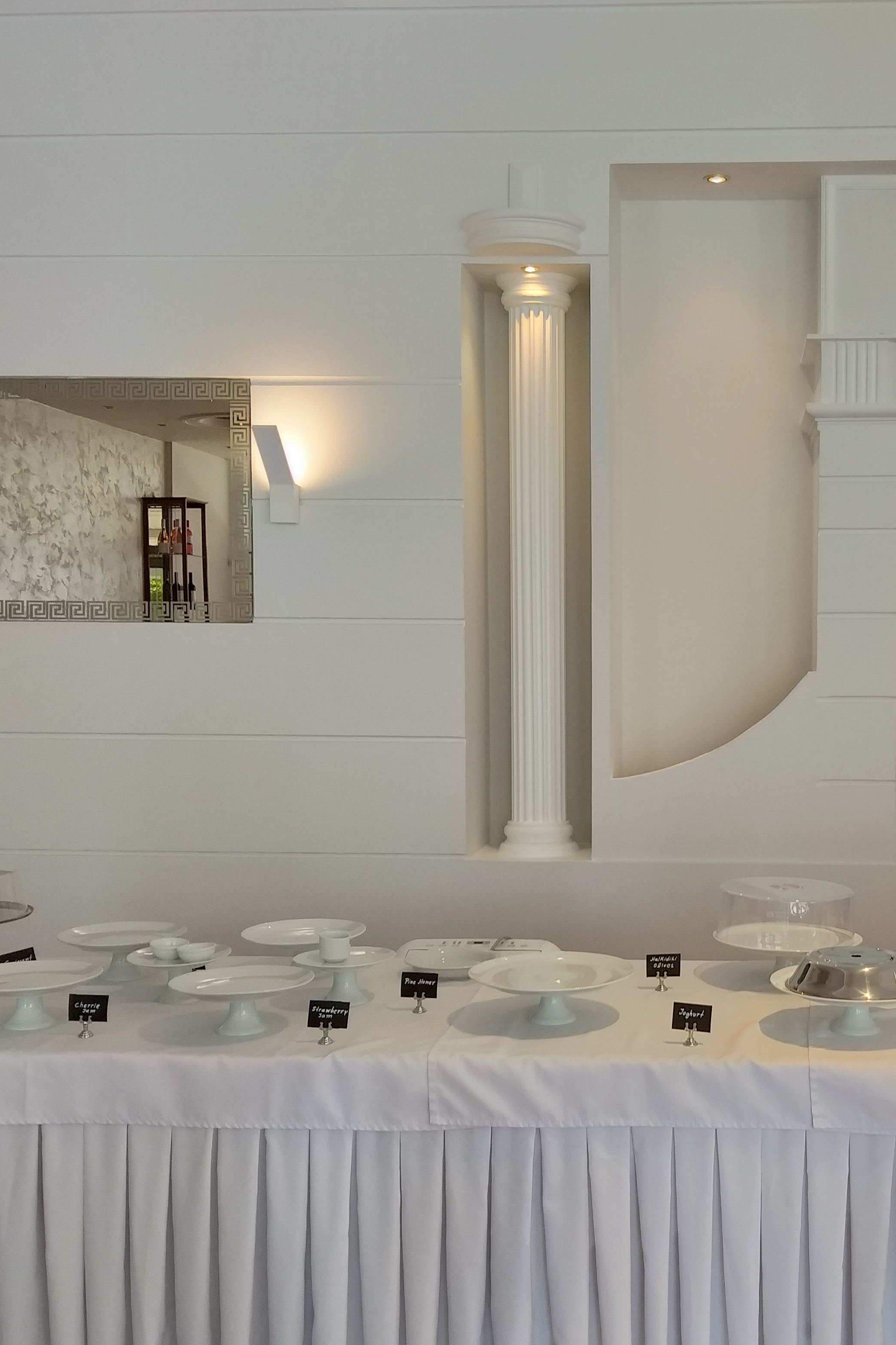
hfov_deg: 32.6
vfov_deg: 48.4
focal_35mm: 40
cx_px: 703
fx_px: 1493
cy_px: 730
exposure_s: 1/50
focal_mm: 3.93
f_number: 1.7
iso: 50
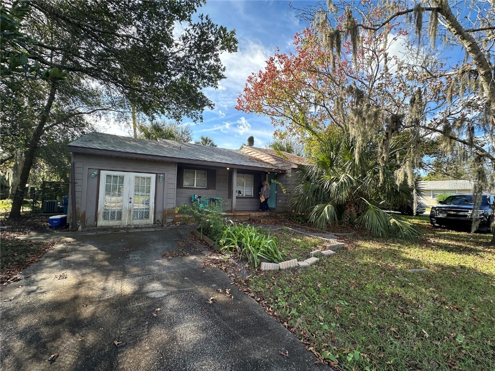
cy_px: 186
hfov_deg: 102.1
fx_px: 200
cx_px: 248
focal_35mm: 14
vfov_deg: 85.7
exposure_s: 1/394
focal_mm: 2.22
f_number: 2.2
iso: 40
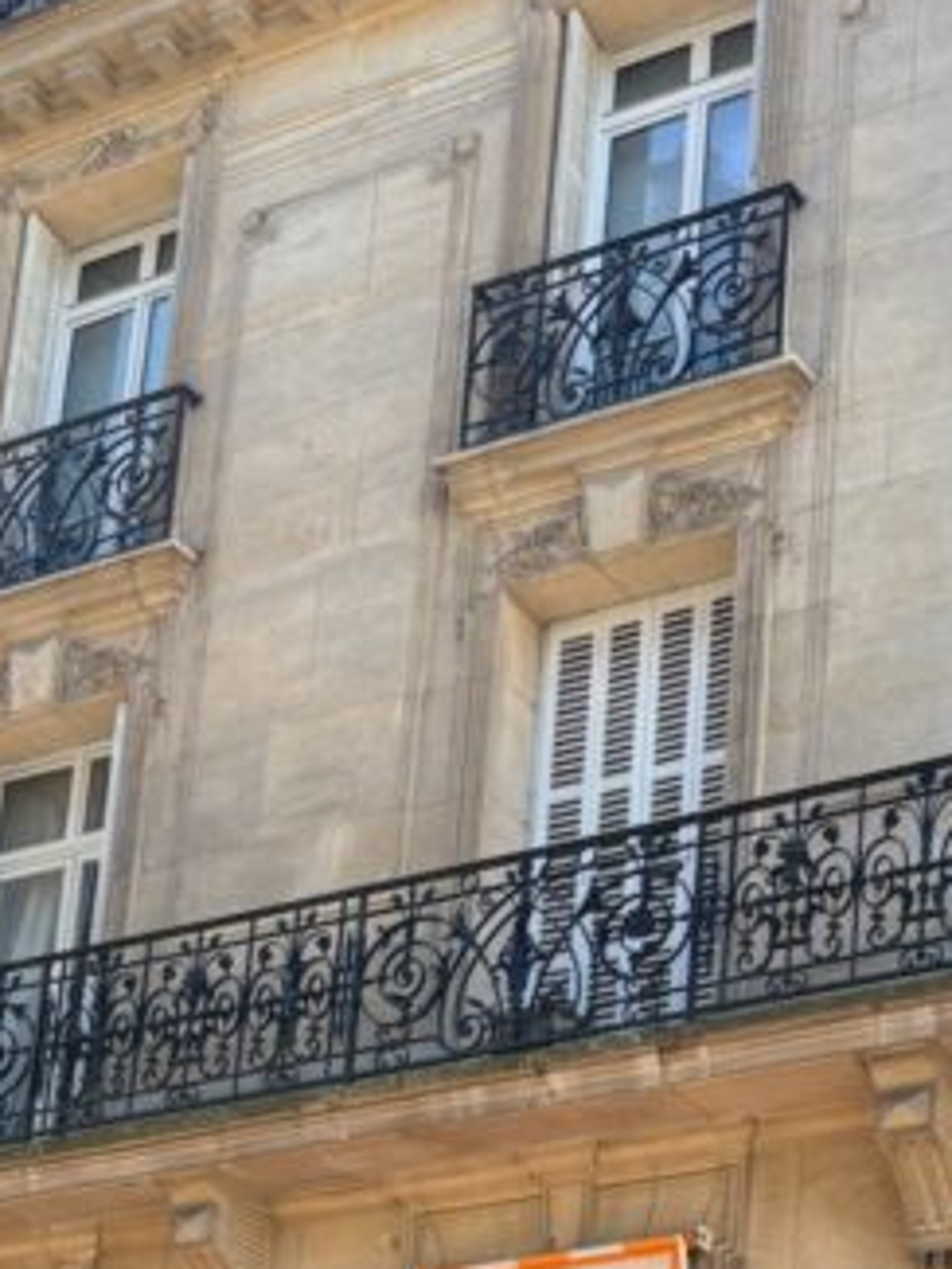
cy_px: 1390
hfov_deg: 17.8
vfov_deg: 22.5
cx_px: 769
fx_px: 3005
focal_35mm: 82
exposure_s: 1/482
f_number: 1.6
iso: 50
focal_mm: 5.96
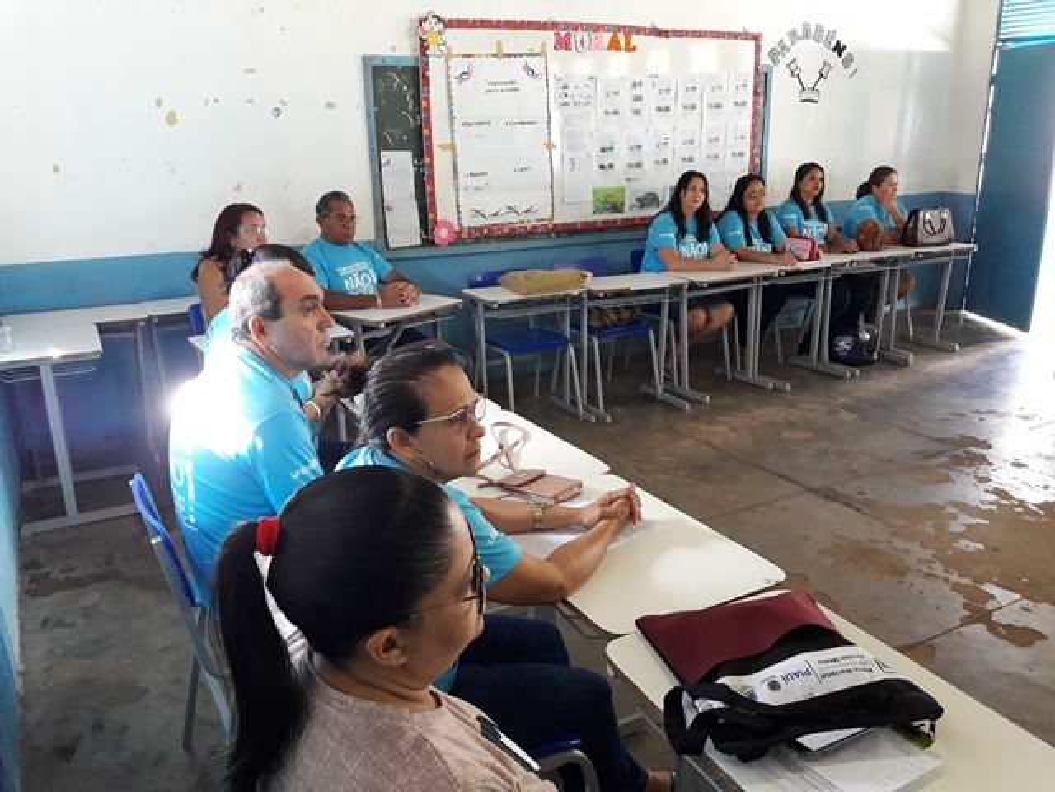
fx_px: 853
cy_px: 396
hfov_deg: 63.4
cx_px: 528
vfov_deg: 49.7
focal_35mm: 28
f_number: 1.9
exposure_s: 1/24
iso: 250
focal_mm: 3.7
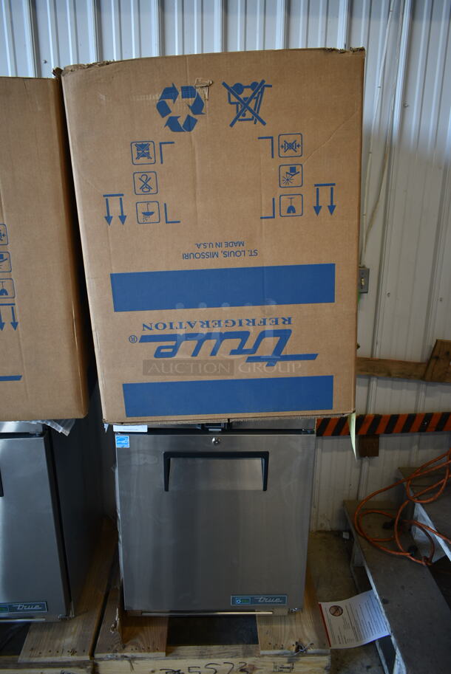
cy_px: 337
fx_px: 507
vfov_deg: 67.3
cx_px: 226
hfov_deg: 48.0
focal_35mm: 27
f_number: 3.5
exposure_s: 1/30
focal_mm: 18
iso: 125
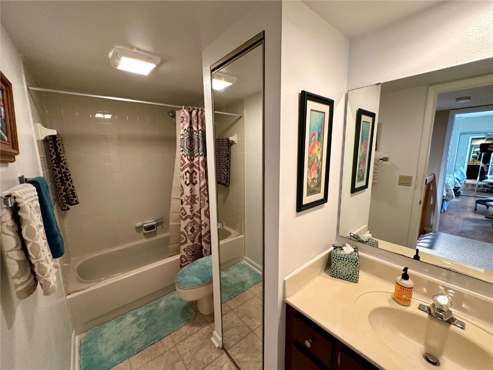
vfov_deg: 85.7
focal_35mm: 14
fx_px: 199
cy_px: 185
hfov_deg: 102.1
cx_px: 246
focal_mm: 2.22
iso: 320
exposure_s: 1/60
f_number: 2.2
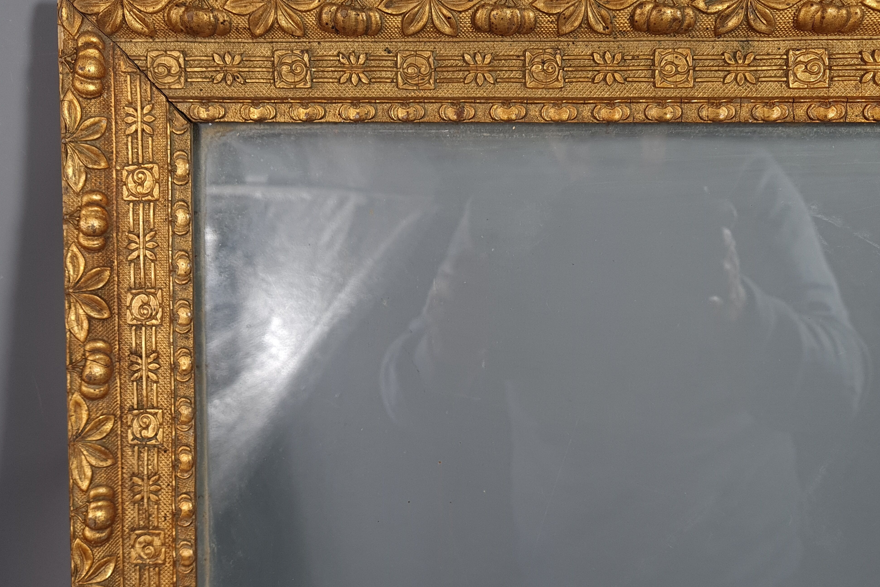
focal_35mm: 28
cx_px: 453
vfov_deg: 46.4
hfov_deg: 65.5
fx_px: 684
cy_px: 302
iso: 64
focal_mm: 5.4
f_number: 1.8
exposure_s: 1/50
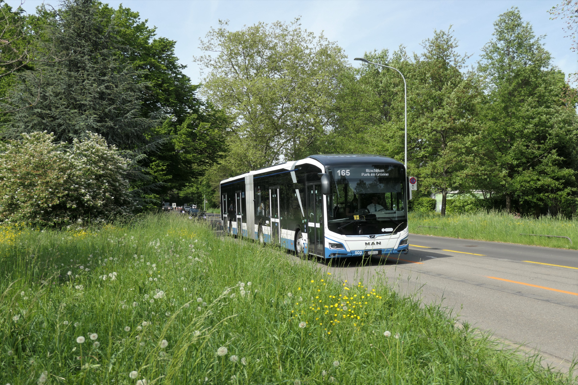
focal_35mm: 33
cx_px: 289
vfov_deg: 40.0
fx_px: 530
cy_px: 192
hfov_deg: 57.2
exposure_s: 1/800
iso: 125
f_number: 3.6
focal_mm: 12
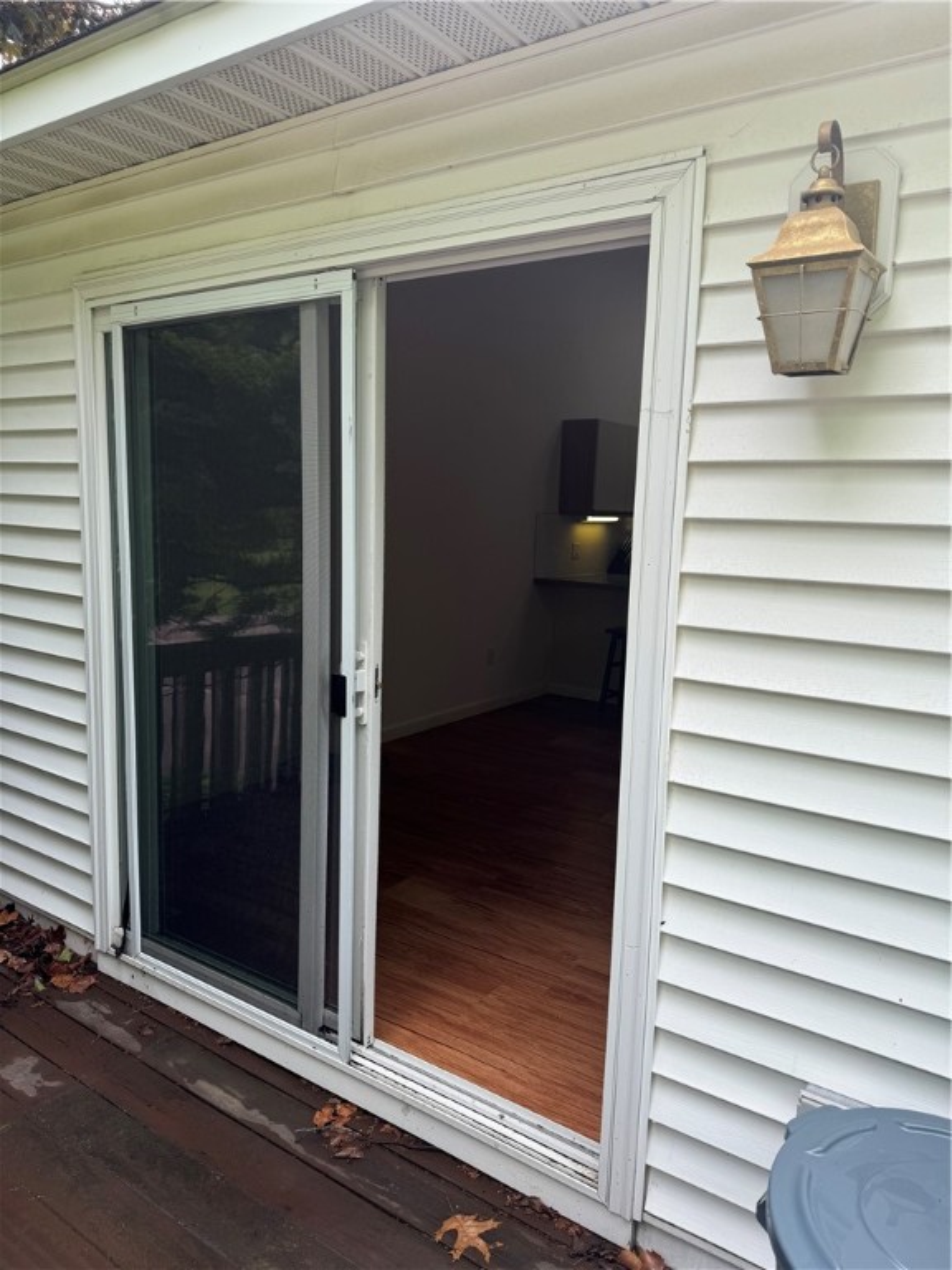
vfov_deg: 71.6
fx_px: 880
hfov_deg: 56.8
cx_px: 476
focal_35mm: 24
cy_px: 635
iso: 80
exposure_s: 1/518
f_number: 1.78
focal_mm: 6.76
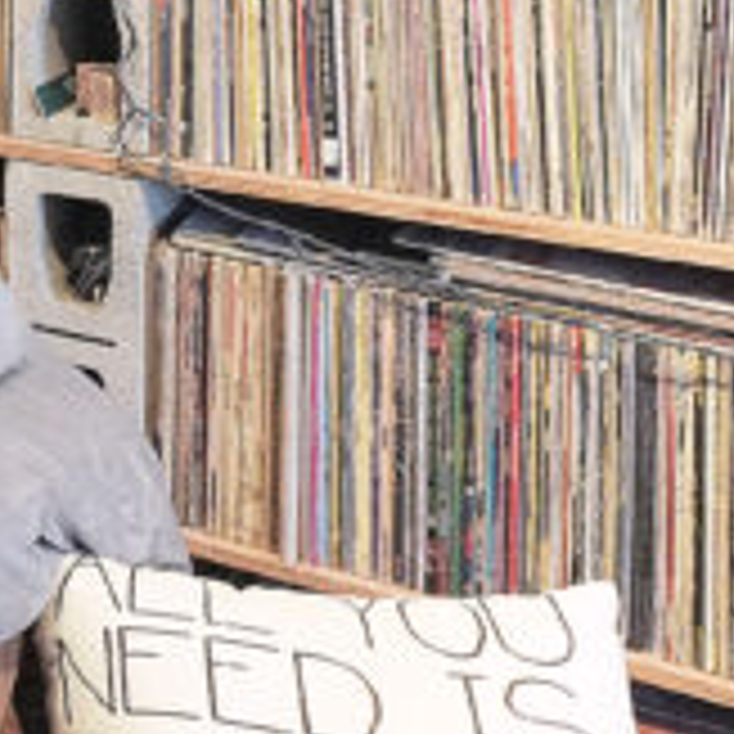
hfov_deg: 15.1
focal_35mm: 78
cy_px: -266
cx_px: -950
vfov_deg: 20.0
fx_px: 1871
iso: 5000
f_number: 4
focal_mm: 20
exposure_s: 1/320
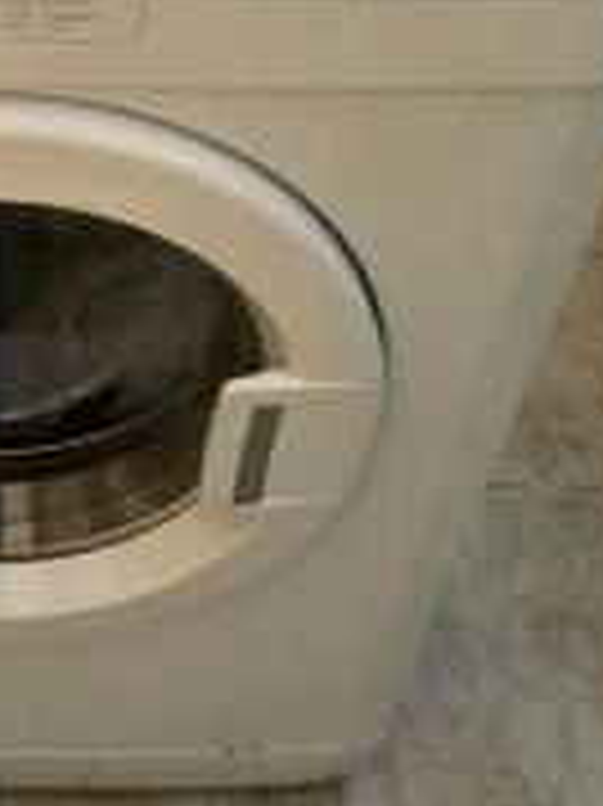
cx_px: -27
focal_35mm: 56
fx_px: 1302
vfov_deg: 33.4
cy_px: 162
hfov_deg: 24.6
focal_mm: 4.6
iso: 25
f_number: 2
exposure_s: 1/357
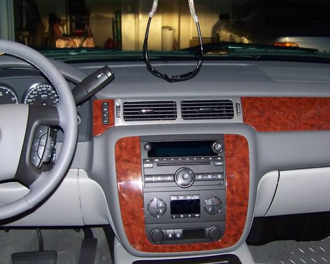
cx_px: 185
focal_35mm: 55
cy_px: 149
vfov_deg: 27.6
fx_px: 537
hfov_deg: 34.1
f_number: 2.8
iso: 200
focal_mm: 5.85
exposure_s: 1/30
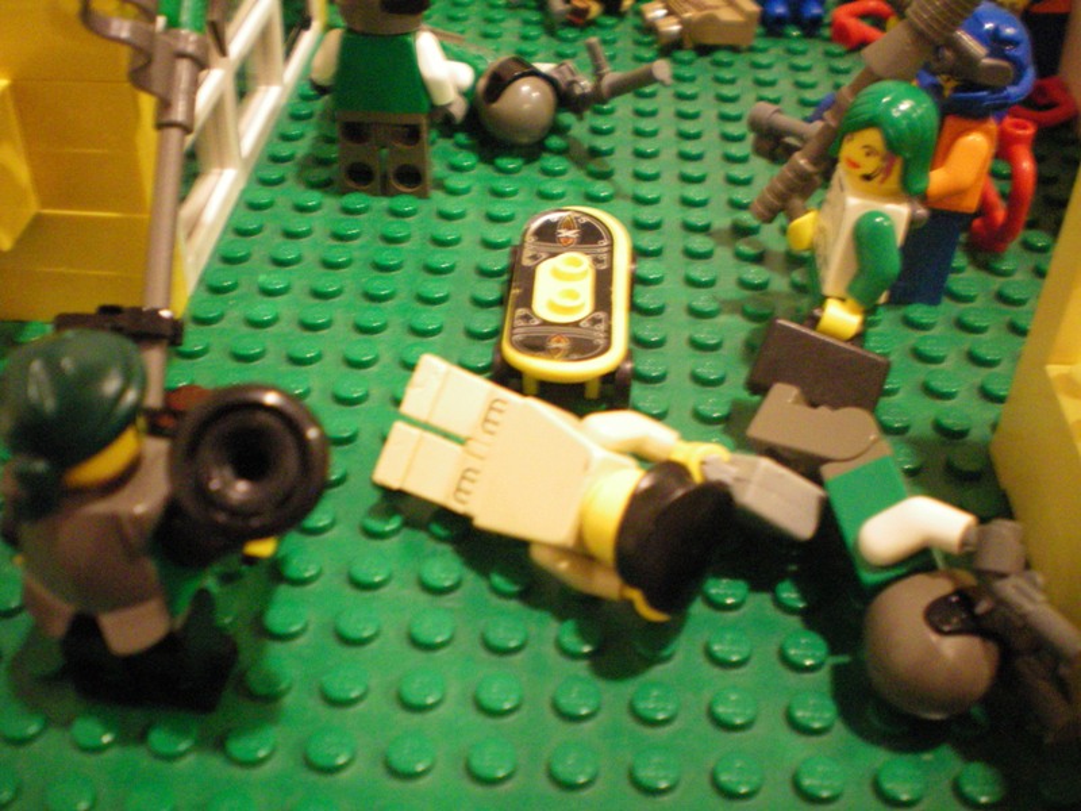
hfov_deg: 49.0
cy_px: 406
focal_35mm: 38
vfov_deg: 37.7
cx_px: 540
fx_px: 1187
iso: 400
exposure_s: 1/8
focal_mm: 6.3
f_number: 3.1
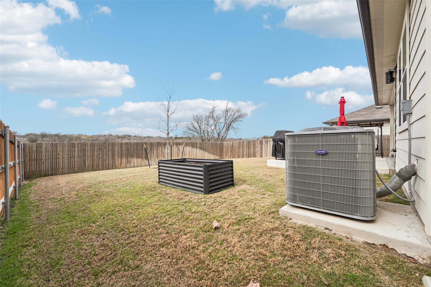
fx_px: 168
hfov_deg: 104.3
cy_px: 144
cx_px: 216
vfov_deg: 81.2
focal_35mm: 14
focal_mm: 14
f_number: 8
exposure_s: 1/1250
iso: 400
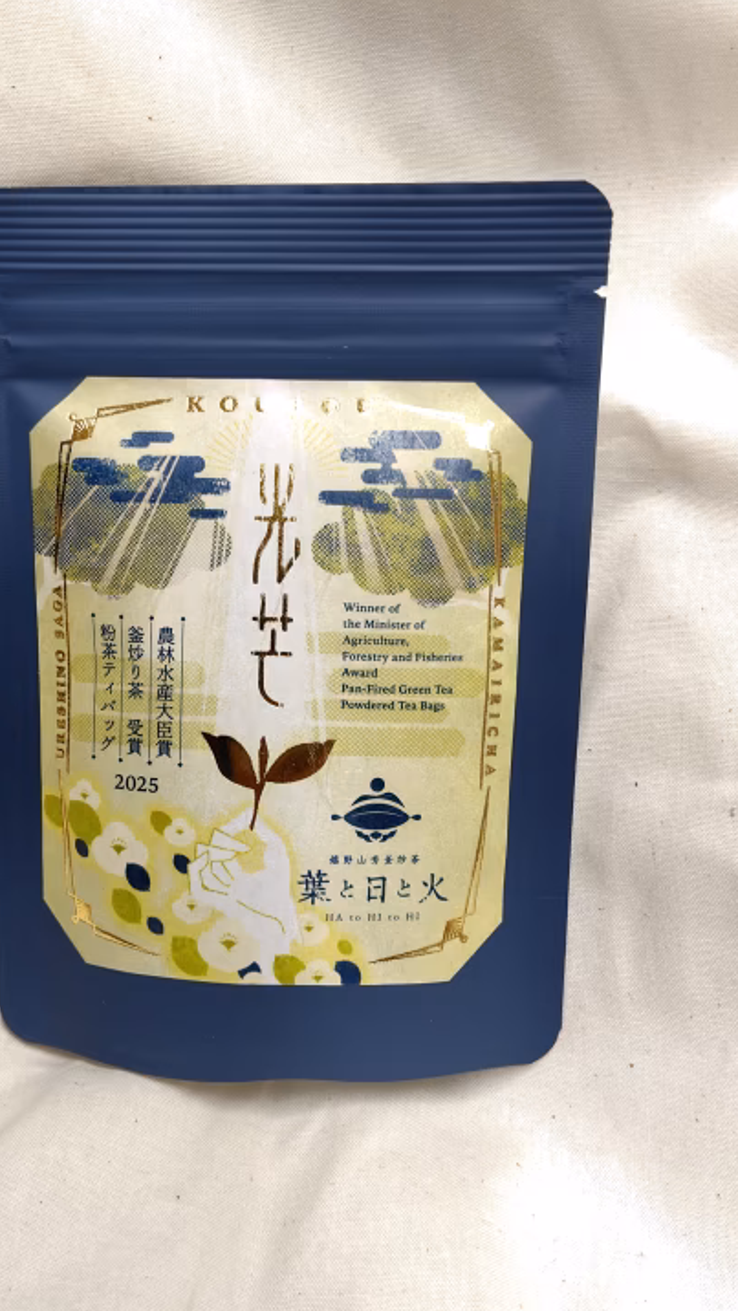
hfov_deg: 41.2
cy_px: 595
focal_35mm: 28
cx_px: 267
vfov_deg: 67.8
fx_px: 974
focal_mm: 5.6
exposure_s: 1/100
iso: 102
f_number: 1.9
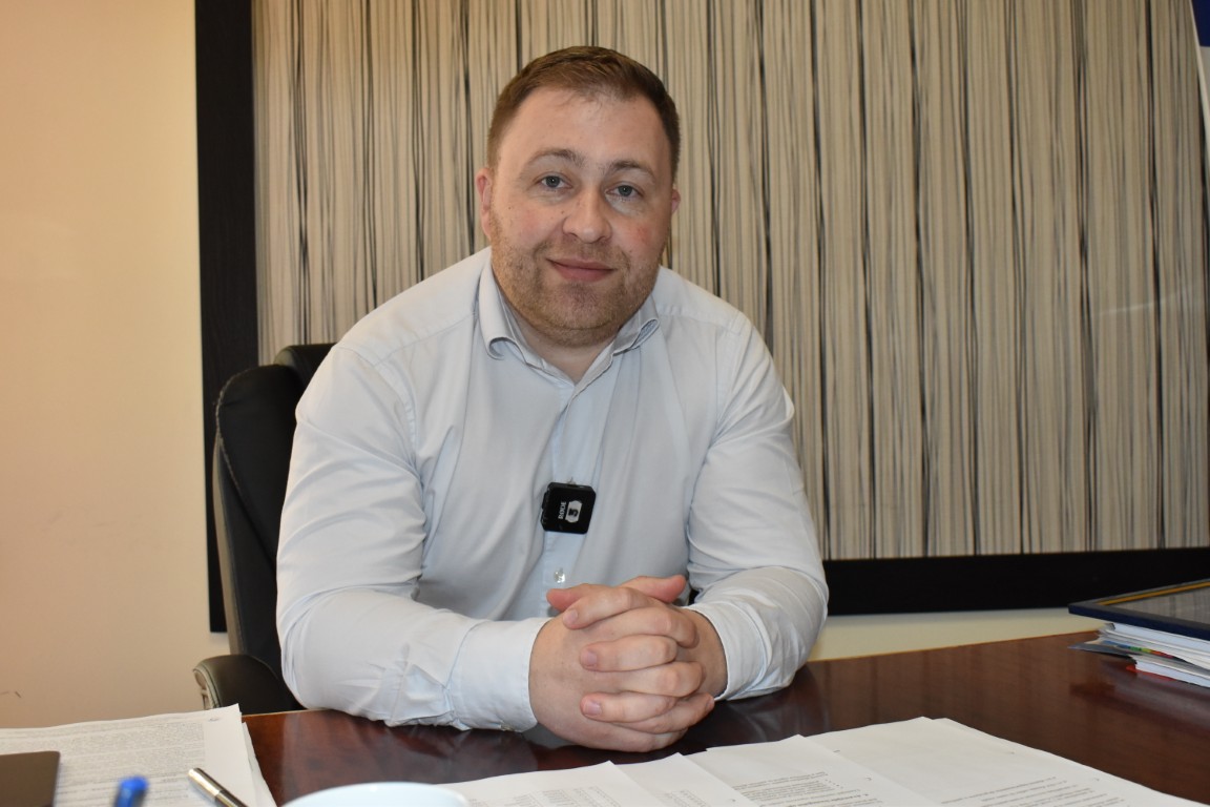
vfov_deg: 34.2
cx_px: 605
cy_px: 404
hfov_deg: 49.6
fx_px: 1311
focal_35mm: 39
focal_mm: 26
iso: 1600
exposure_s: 1/160
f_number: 5.6
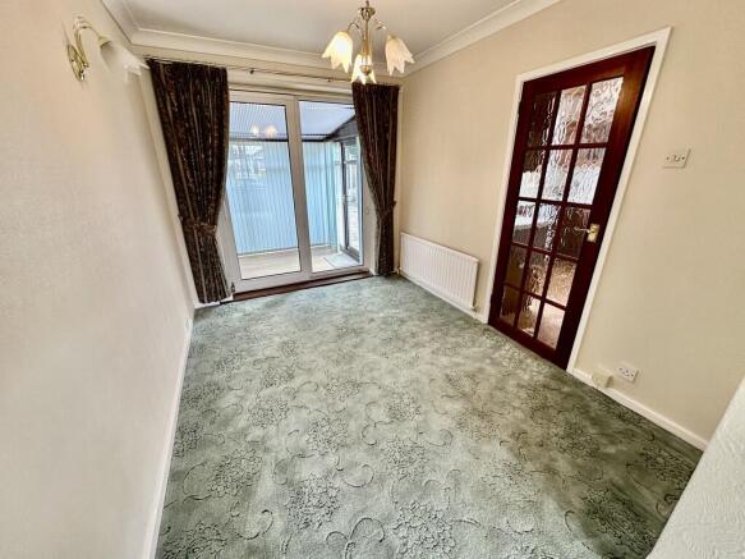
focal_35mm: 14
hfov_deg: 102.1
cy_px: 280
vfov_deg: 85.7
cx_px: 372
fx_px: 301
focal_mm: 2.22
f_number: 2.2
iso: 160
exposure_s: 1/100
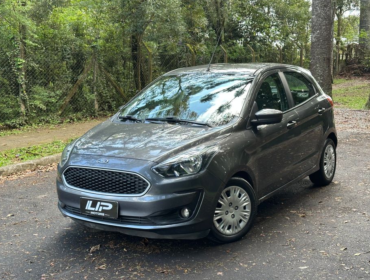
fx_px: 536
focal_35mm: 50
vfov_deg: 29.3
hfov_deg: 38.1
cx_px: 187
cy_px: 143
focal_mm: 6.86
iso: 50
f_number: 1.78
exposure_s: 1/121
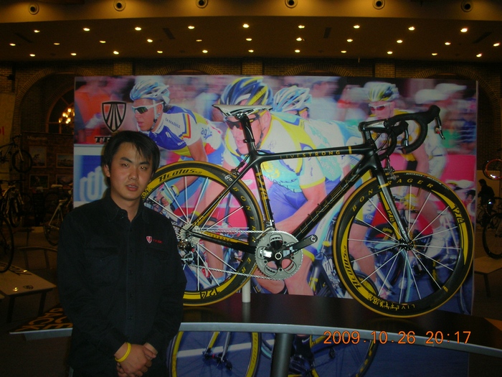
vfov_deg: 40.7
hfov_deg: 52.6
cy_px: 188
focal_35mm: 35
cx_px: 251
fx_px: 508
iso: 92
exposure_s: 1/60.1
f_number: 3
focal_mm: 5.8
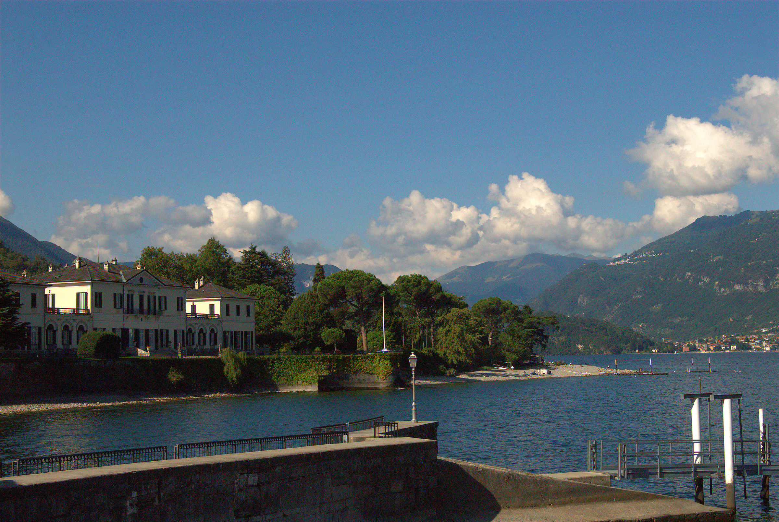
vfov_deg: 23.9
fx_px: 1235
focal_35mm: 57
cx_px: 390
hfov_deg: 35.0
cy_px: 261
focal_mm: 38
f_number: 13
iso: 640
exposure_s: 1/750
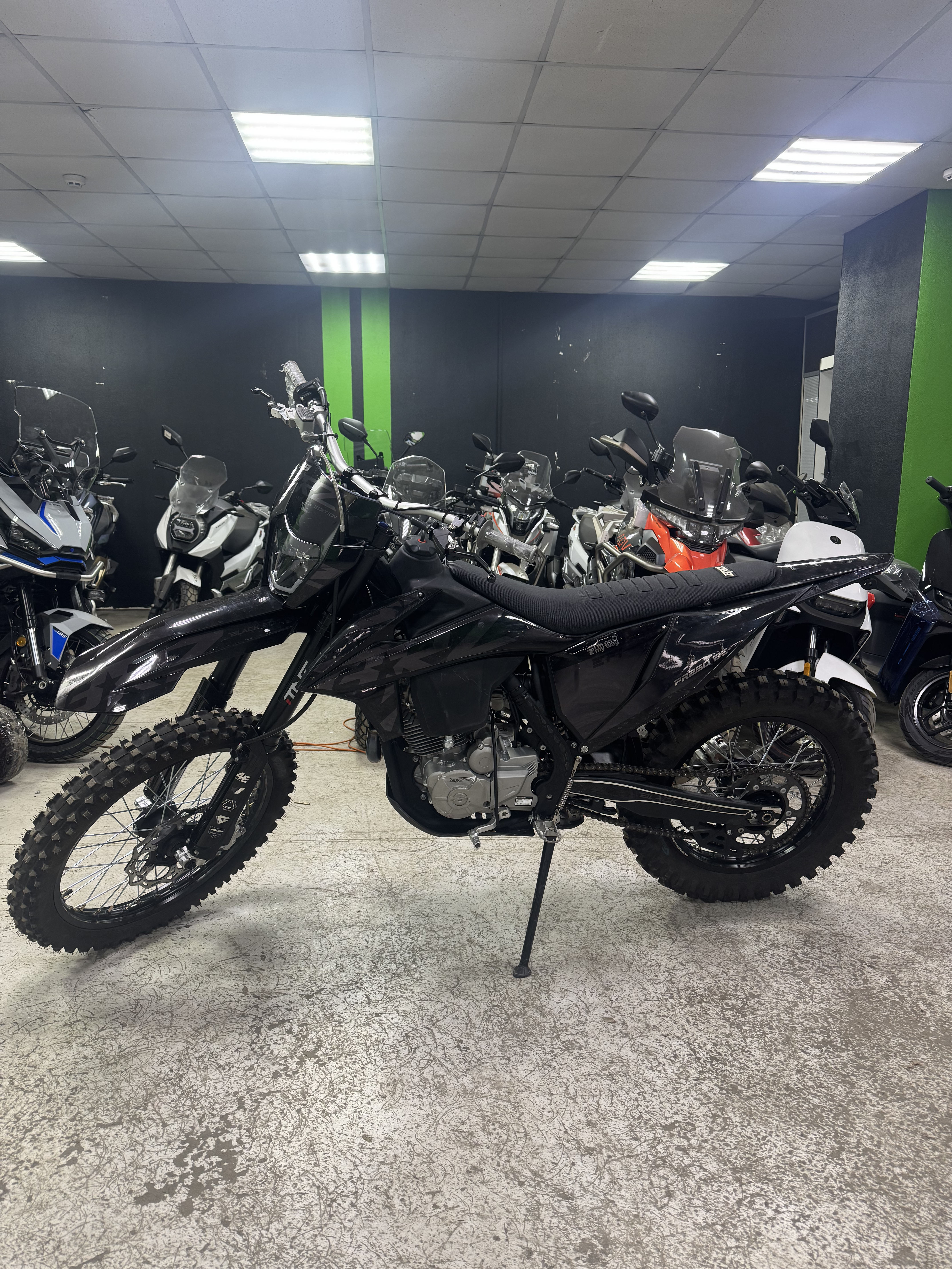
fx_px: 880
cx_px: 476
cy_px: 634
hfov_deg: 56.8
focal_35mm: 24
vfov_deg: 71.6
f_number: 1.78
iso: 160
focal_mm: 6.76
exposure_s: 1/50
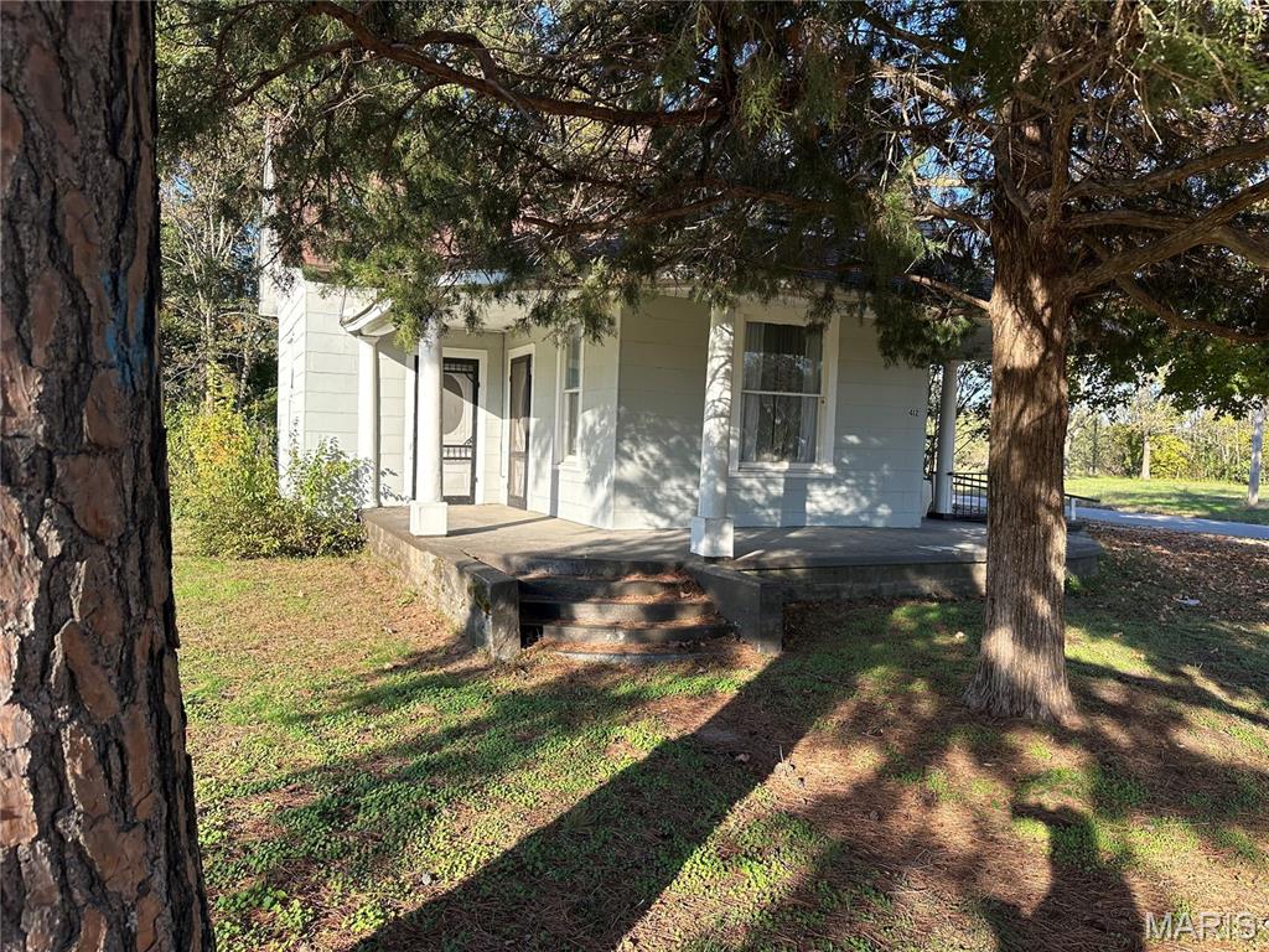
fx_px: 880
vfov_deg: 56.8
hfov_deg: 71.6
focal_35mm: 24
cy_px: 476
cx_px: 634
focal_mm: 6.86
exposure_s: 1/1062
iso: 80
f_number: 1.78
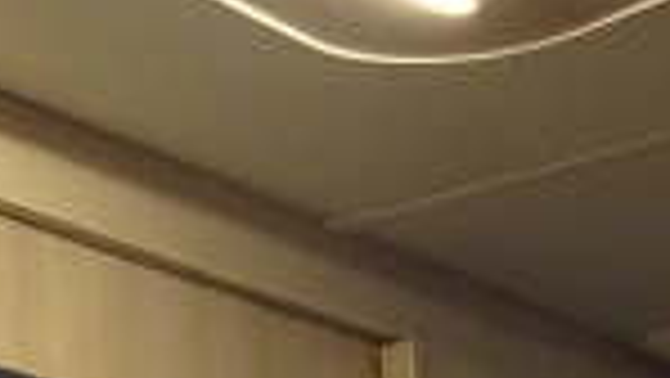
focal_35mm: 140
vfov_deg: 8.3
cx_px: -108
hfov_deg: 14.9
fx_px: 2489
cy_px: 756
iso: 250
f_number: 3.5
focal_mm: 4.1
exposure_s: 1/30
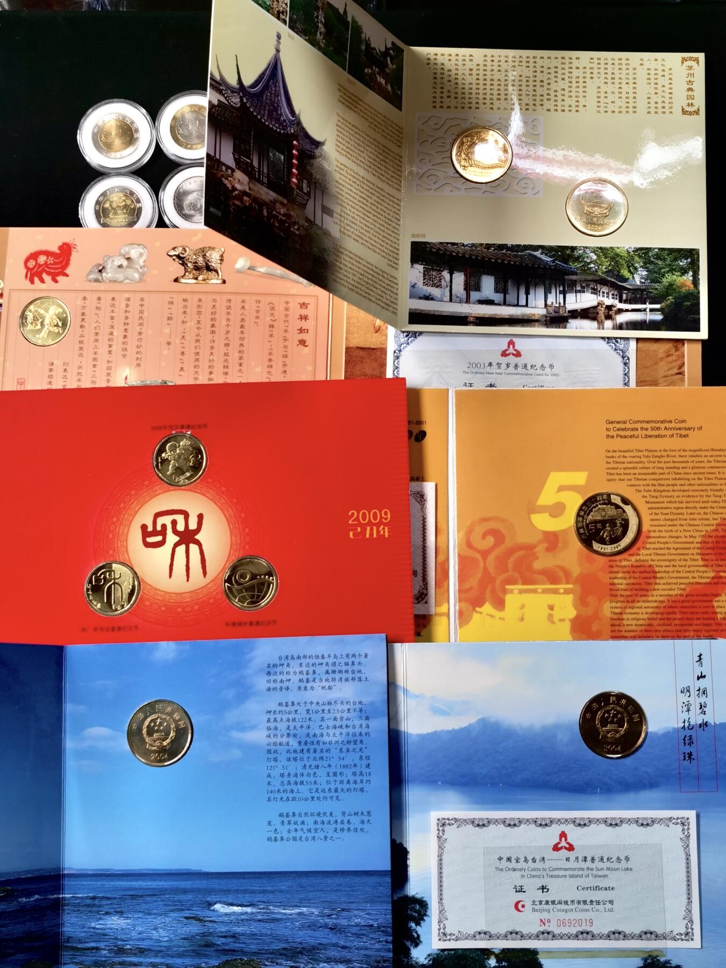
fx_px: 1510
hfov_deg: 27.0
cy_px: 484
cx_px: 363
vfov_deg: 35.5
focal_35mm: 54
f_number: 1.6
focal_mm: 5.56
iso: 50
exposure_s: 1/198
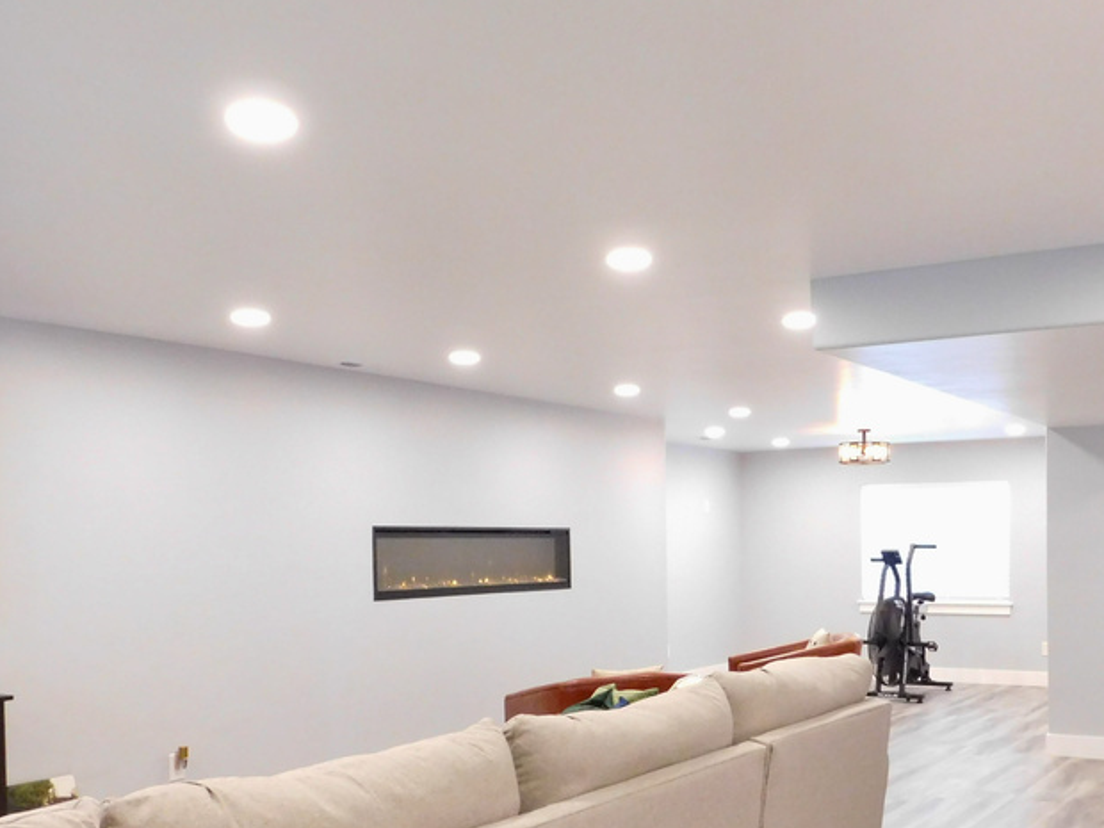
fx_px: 1212
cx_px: 680
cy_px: 561
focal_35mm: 38
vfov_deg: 37.3
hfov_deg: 48.6
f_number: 3
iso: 560
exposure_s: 1/30
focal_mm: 4
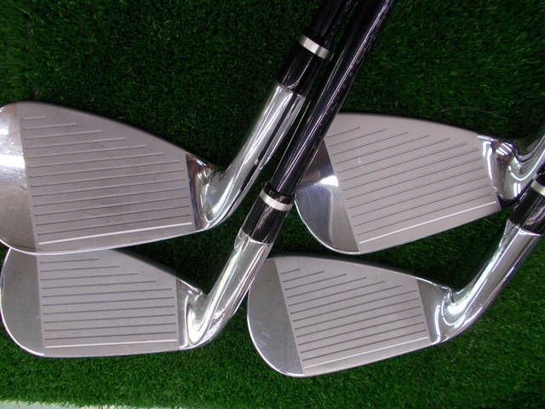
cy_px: 204
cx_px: 272
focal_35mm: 26
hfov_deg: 67.3
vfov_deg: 53.1
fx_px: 409
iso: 80
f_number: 3.2
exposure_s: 1/30
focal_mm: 4.6
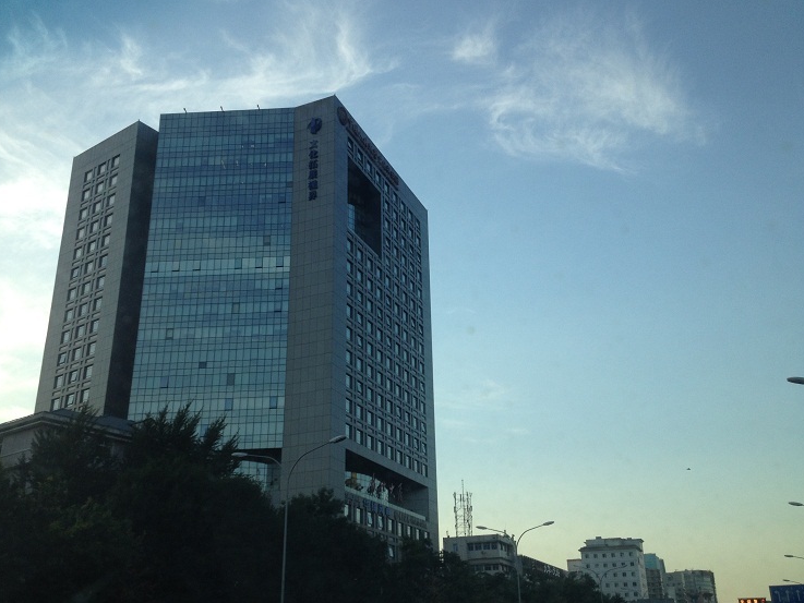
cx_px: 374
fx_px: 883
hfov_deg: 48.9
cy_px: 321
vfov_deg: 37.7
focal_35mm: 38
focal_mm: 4.28
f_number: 2.4
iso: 50
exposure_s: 1/521
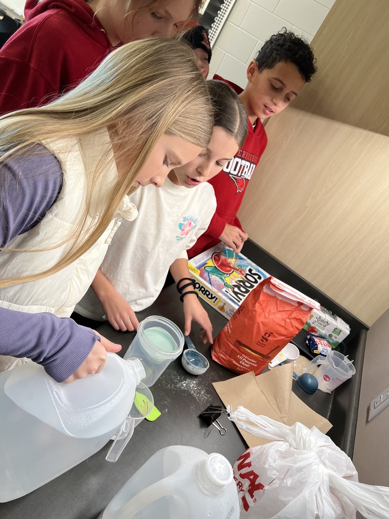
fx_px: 390
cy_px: 260
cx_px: 194
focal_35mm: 26
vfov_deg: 67.3
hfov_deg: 53.1
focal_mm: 5.7
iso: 80
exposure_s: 1/120
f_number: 1.5
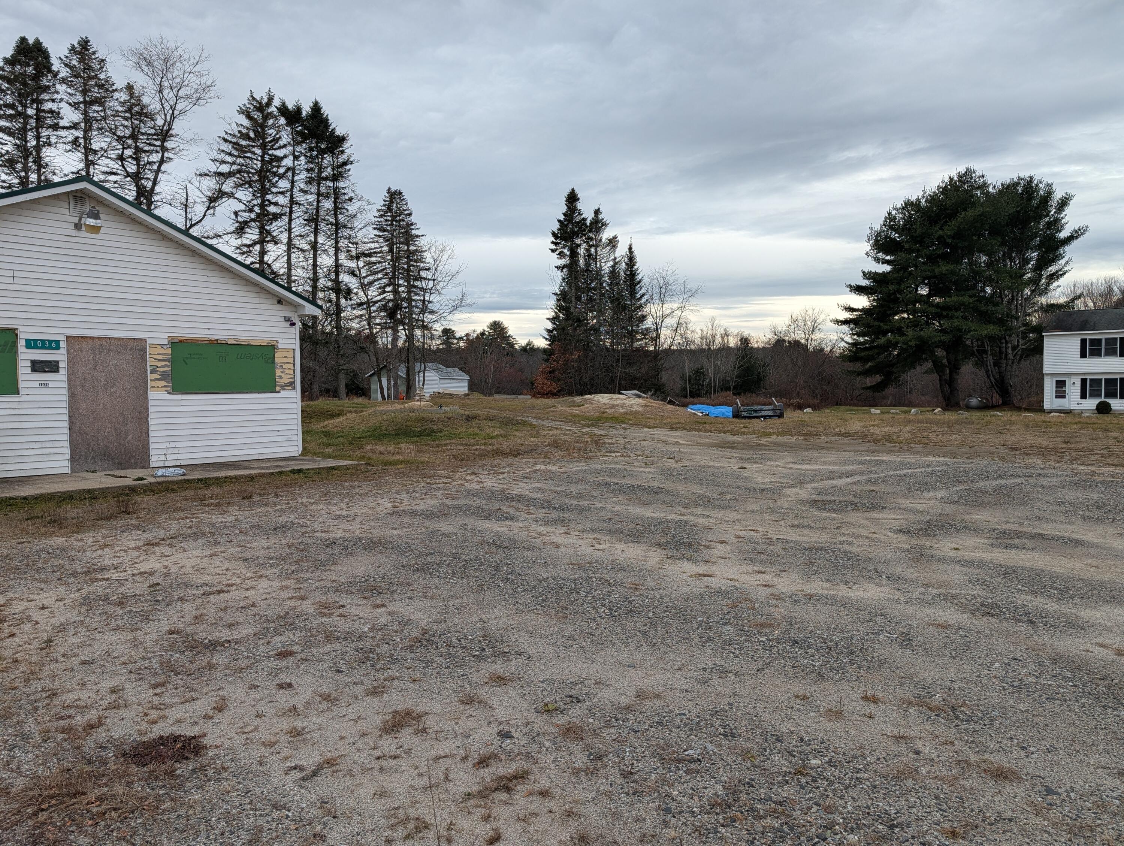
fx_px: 780
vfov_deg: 56.9
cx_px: 562
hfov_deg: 71.5
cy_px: 423
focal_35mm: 24
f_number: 1.68
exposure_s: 1/431
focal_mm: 6.9
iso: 19
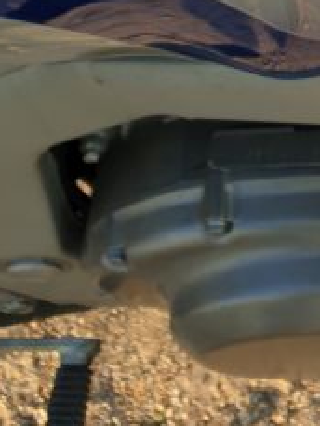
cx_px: 446
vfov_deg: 19.2
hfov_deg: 16.2
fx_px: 1047
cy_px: -264
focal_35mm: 85
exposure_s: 1/253
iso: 50
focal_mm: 4.3
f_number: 2.4
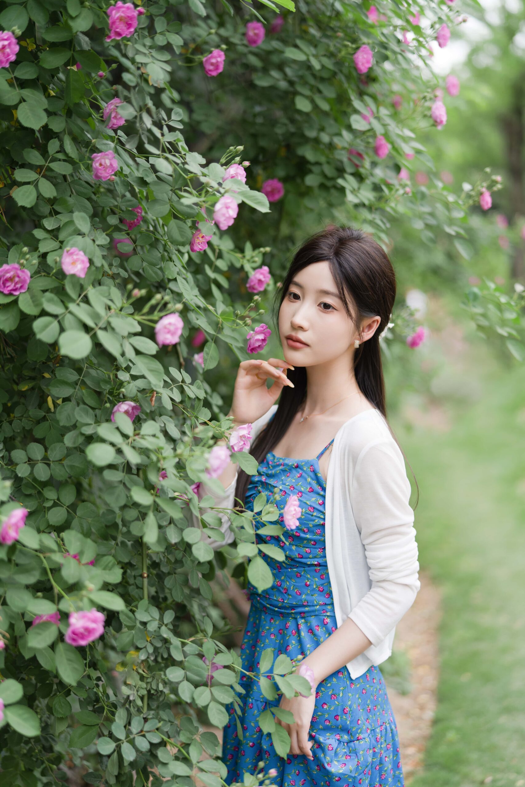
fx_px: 1094
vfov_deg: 39.6
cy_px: 394
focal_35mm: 50
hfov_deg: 27.0
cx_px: 262
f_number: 1.4
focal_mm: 50
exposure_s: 1/640
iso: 100
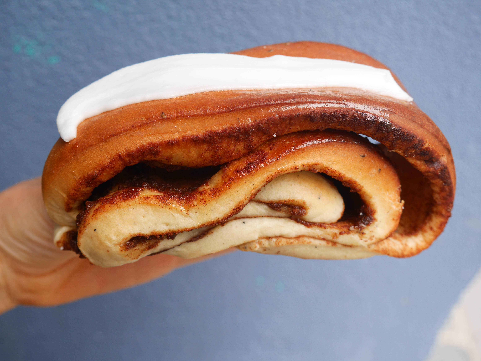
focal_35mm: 42
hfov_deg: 44.8
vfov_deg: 34.4
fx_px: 584
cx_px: 240
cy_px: 180
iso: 200
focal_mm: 21
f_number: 5
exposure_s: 1/125
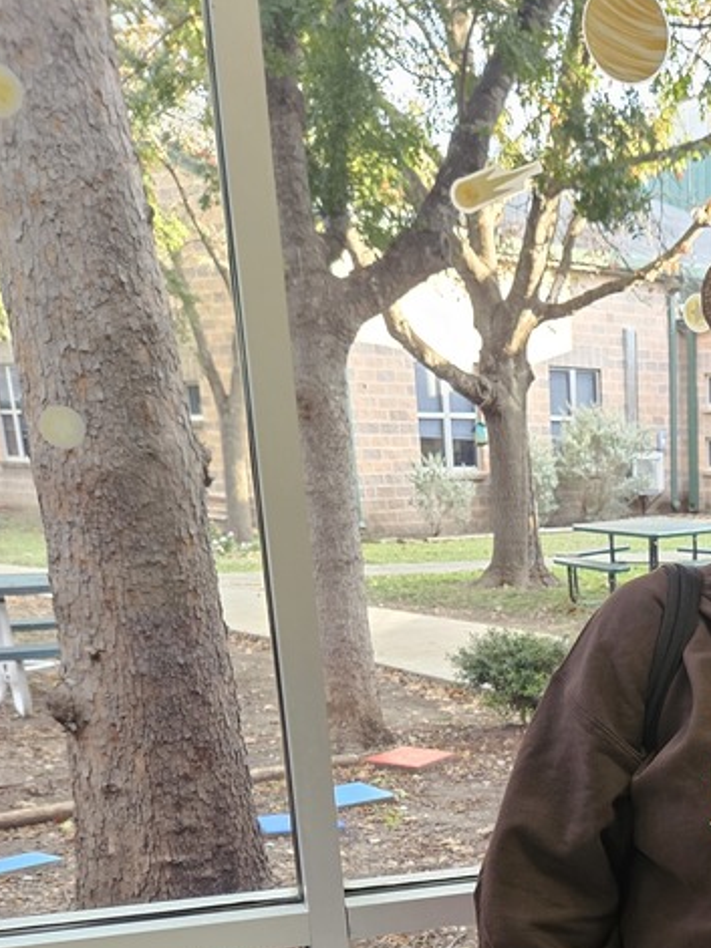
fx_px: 1370
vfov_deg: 35.6
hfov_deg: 26.9
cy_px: 882
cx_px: 763
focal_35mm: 50
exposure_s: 1/120
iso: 500
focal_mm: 5.4
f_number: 1.8
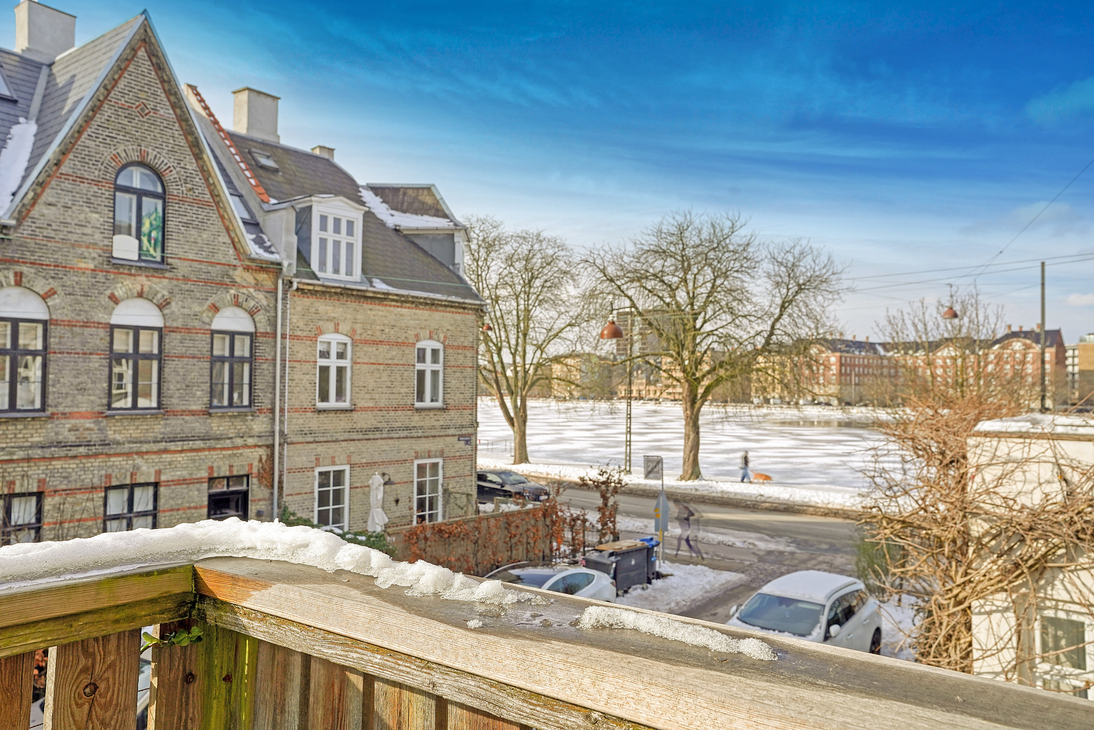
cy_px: 365
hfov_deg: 65.5
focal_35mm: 28
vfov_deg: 46.4
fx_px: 851
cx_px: 547
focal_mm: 28
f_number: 8
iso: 400
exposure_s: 1/125
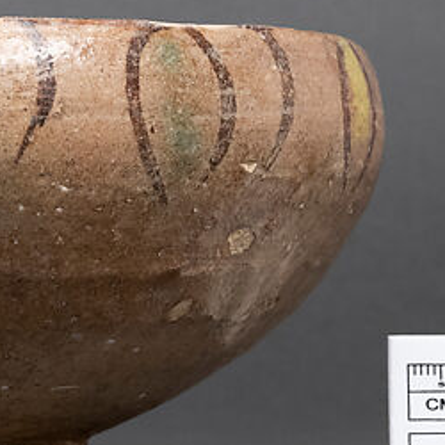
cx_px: -190
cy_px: 258
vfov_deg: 8.6
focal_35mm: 204
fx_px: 2967
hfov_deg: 8.4
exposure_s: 1/20
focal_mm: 50
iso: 640
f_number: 14
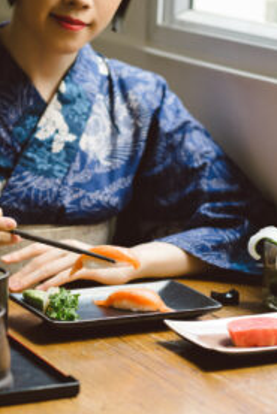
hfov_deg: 9.9
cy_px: 221
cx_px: 108
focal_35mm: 138
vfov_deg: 14.9
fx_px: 1591
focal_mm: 85
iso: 400
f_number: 3.5
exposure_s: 1/250
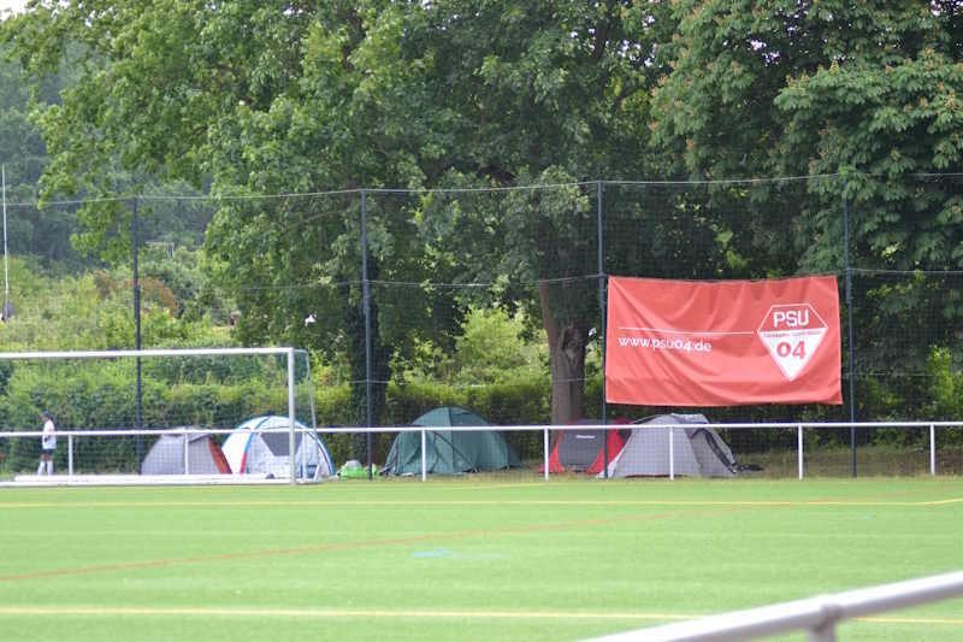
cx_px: 482
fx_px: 4011
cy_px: 321
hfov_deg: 13.7
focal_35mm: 150
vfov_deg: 9.1
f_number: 5.6
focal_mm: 100
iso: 400
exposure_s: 1/500
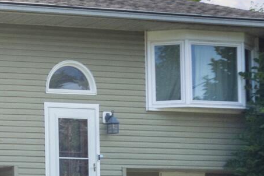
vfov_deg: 9.7
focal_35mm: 139
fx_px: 1019
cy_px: 215
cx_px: -312
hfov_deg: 12.5
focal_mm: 14
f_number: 8
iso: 250
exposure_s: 1/500
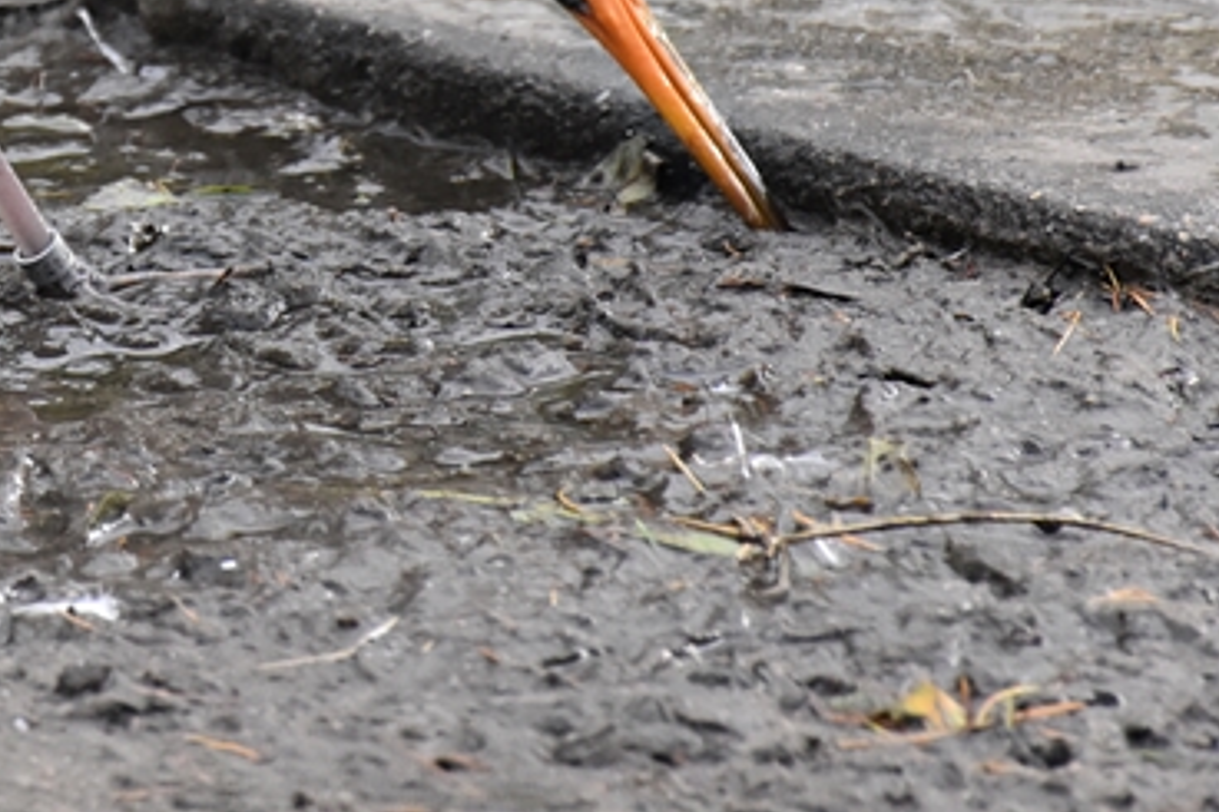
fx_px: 19799
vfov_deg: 2.3
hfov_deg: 3.5
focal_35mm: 585
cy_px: -220
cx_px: -146
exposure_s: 1/500
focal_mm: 140
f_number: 5.6
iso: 2000
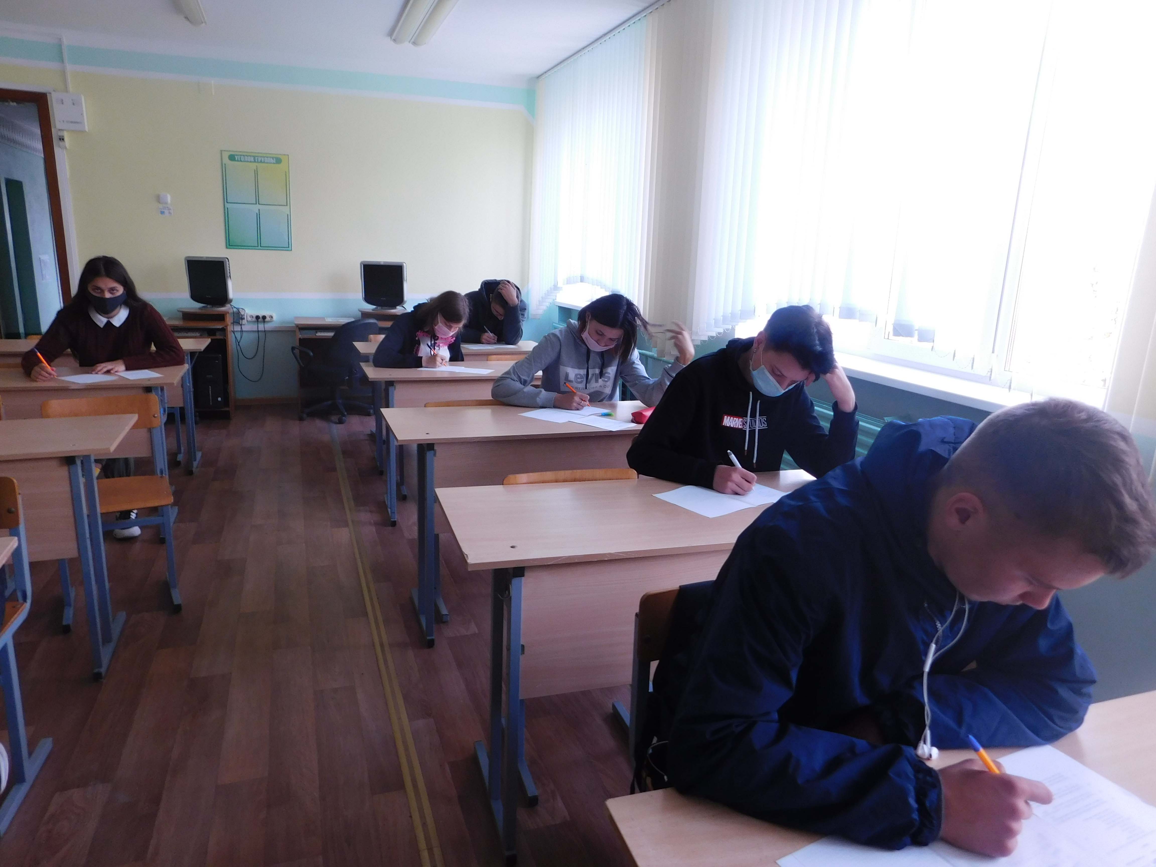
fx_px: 768
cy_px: 434
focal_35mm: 23
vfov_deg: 58.9
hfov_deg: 73.9
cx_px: 578
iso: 125
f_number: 3
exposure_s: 1/30
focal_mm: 4
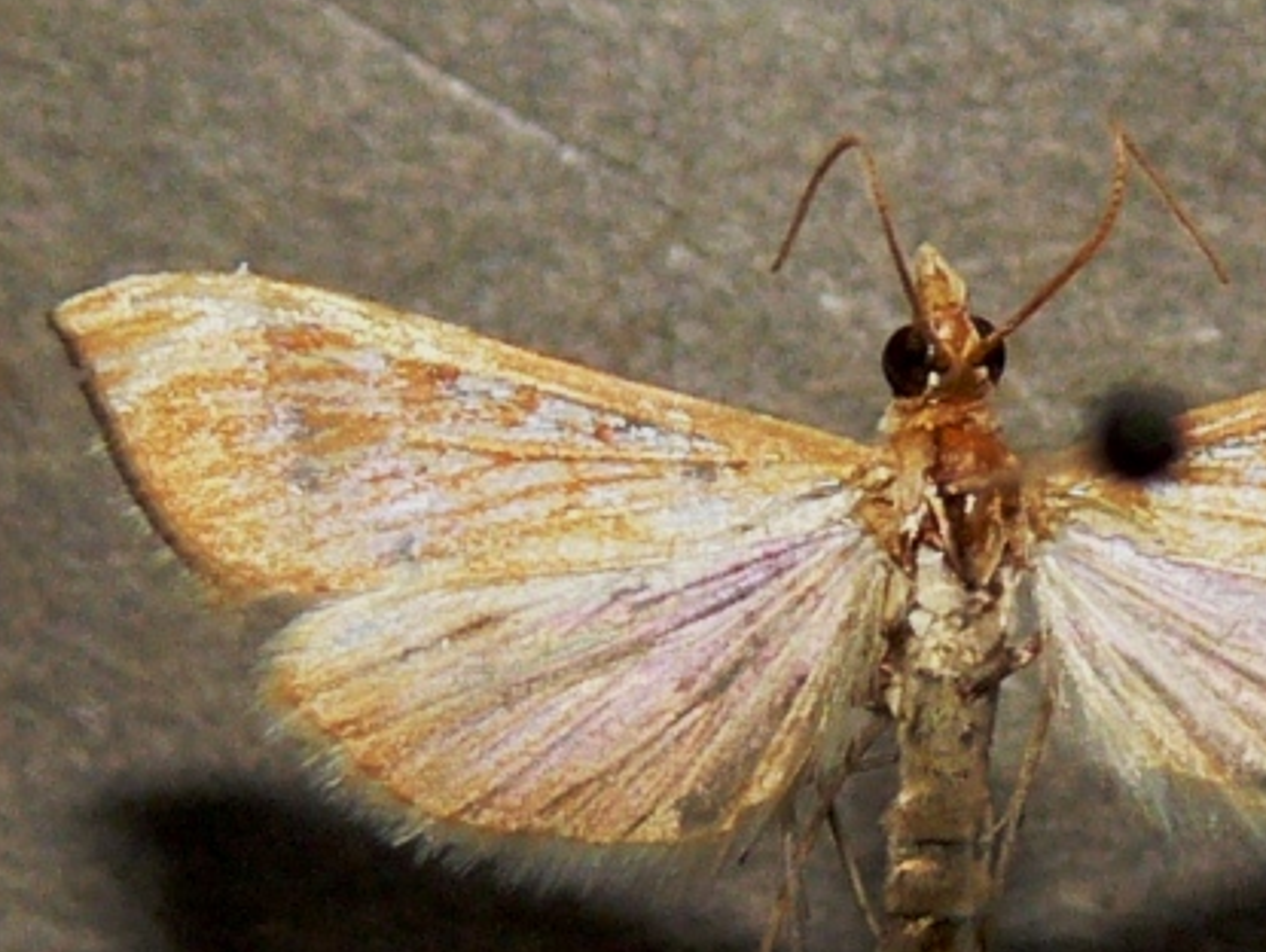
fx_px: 2086
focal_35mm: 57
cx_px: 958
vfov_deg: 25.5
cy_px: 677
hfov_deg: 33.1
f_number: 4
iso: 100
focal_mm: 7.8
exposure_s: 1/30
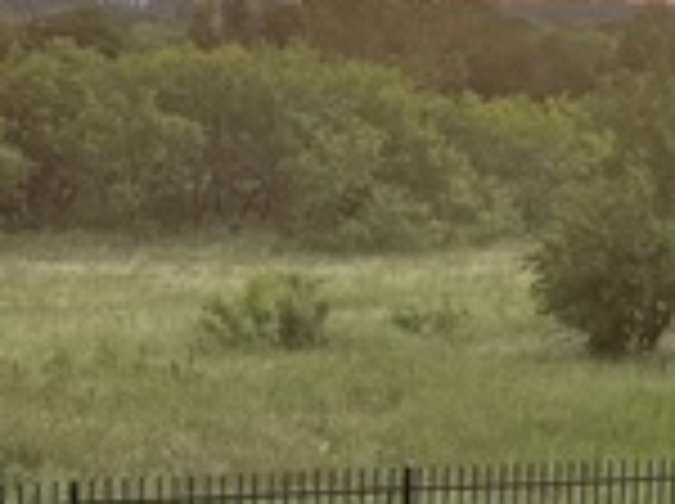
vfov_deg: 13.2
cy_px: 410
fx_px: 2161
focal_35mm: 111
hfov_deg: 17.7
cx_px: 477
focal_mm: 5.7
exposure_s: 1/121
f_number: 1.5
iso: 125
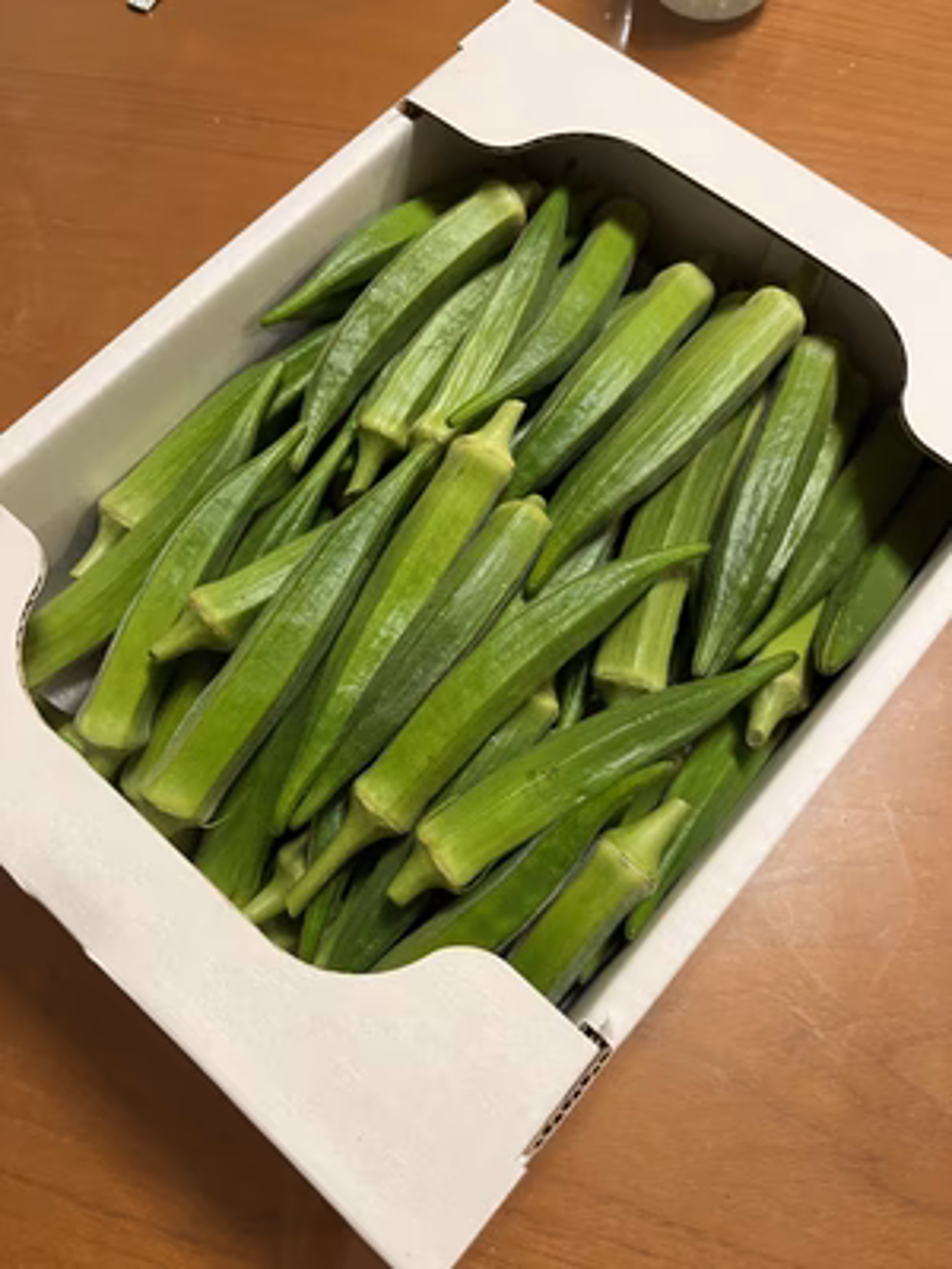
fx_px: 953
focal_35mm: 26
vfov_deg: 67.3
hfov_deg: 53.1
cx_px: 476
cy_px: 634
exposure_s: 1/50
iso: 250
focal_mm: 5.1
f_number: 1.6
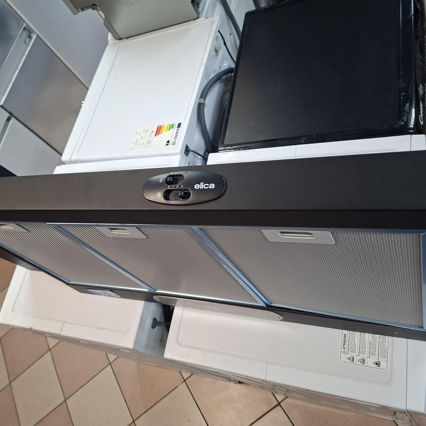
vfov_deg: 57.3
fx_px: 390
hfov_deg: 57.0
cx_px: 178
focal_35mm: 28
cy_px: 209
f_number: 1.8
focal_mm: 5.54
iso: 200
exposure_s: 1/50
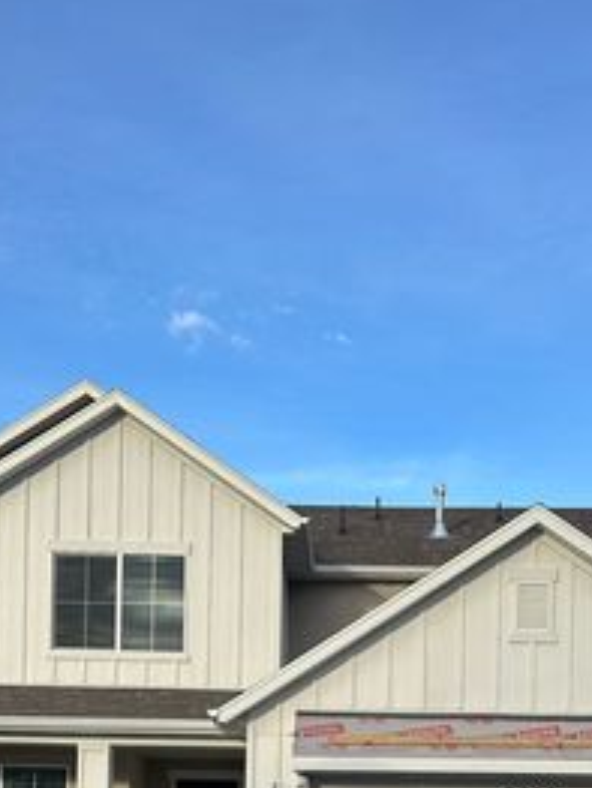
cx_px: 334
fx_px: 1389
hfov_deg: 24.0
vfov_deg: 29.0
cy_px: 838
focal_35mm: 61
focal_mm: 6.86
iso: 80
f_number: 1.78
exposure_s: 1/1845
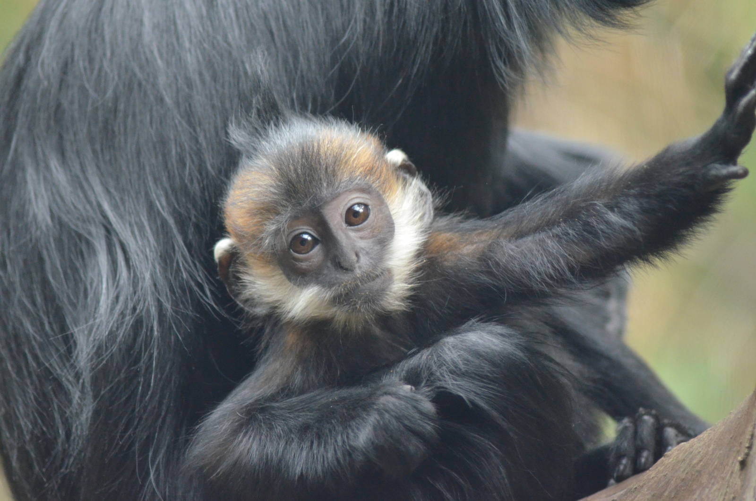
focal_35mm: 315
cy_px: 250
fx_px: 6602
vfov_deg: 4.3
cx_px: 378
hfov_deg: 6.6
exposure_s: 1/400
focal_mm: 210
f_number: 4.8
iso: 3200
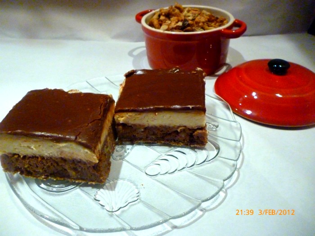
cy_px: 118
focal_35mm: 28
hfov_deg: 63.4
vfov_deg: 49.7
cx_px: 158
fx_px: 255
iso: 800
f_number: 3.1
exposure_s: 1/60
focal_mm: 5
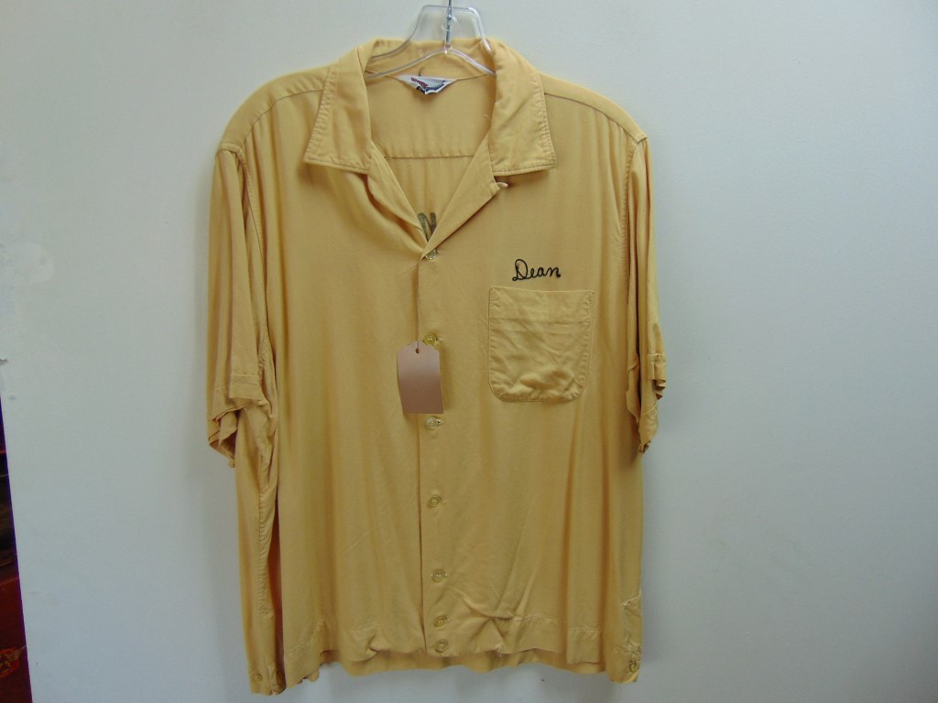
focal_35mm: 25
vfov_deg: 54.9
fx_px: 677
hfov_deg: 69.4
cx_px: 469
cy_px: 352
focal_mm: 4.5
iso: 100
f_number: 3
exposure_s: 1/30
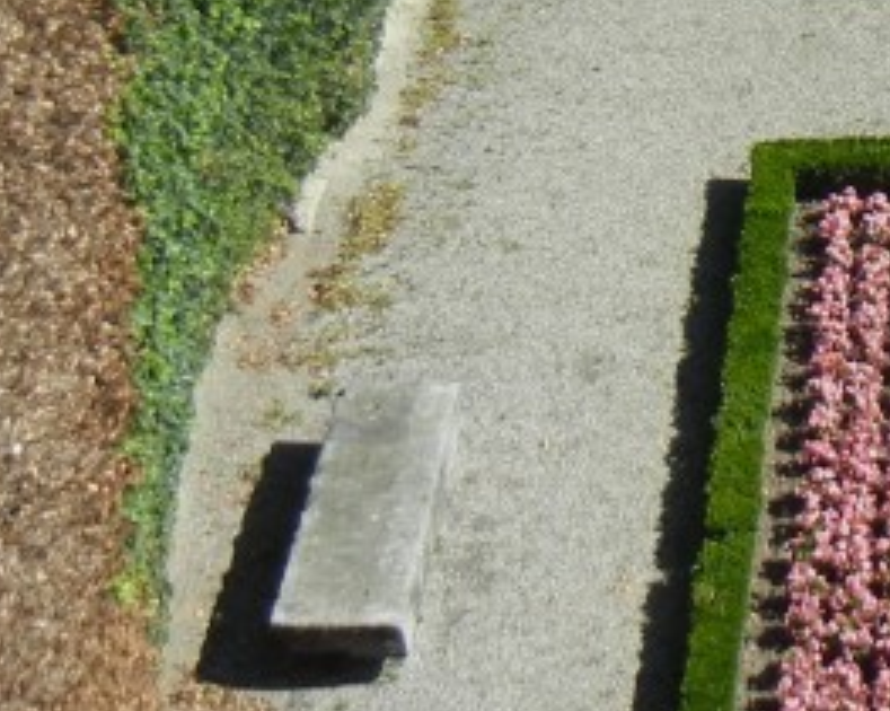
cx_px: 1391
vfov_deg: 13.4
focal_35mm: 114
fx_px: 3001
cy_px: 129
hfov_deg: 15.4
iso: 160
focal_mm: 5.4
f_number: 7
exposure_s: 1/347
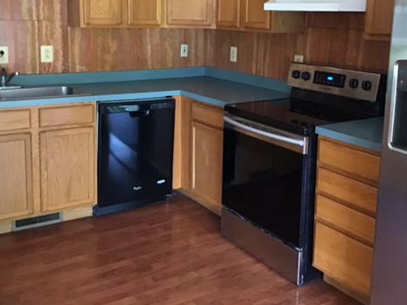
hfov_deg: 43.8
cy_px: 96
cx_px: 209
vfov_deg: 33.3
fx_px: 506
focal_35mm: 43
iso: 200
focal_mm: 3.3
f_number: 2.4
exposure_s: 1/15
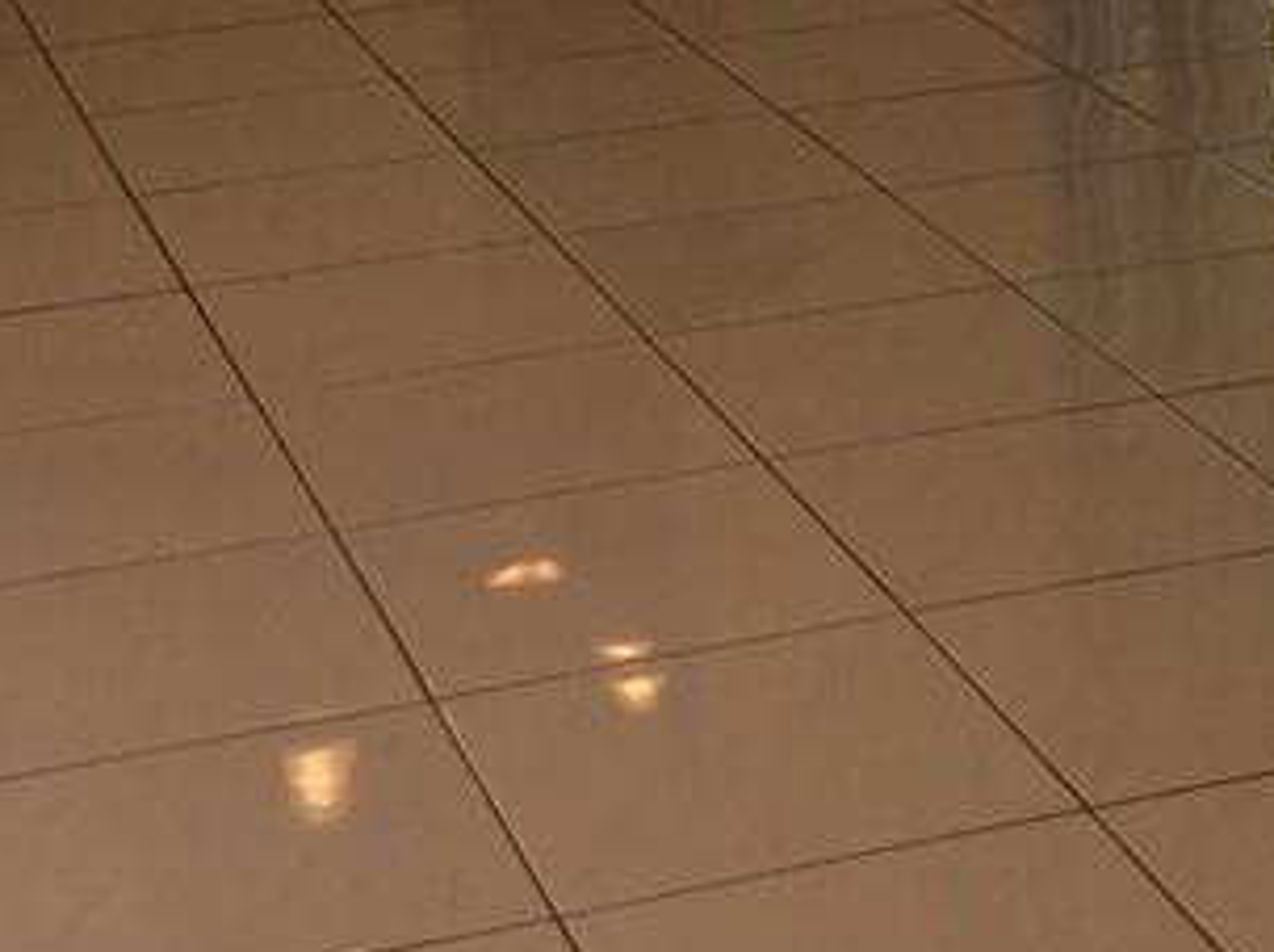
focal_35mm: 108
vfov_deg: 12.9
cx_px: 997
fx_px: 3969
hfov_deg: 18.1
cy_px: -478
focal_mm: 3.3
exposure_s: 1/367
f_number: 2.4
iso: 32
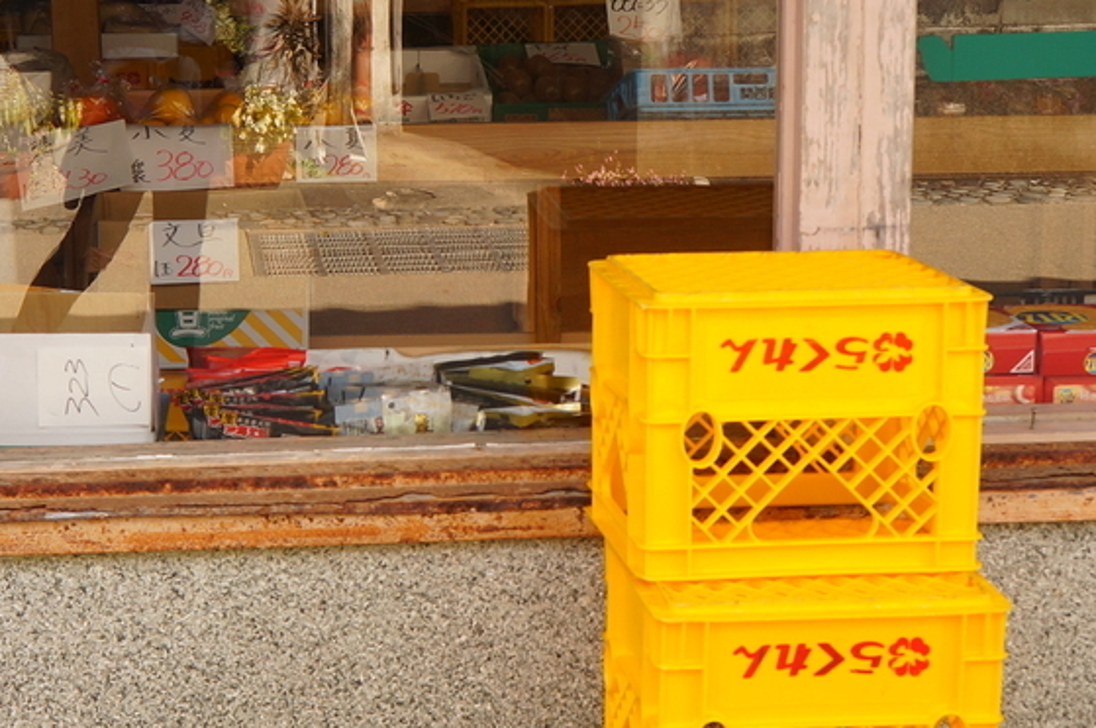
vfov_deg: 18.3
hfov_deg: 27.0
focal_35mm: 74
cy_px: 200
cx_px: 280
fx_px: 2252
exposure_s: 1/125
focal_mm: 23
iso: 200
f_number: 5.6
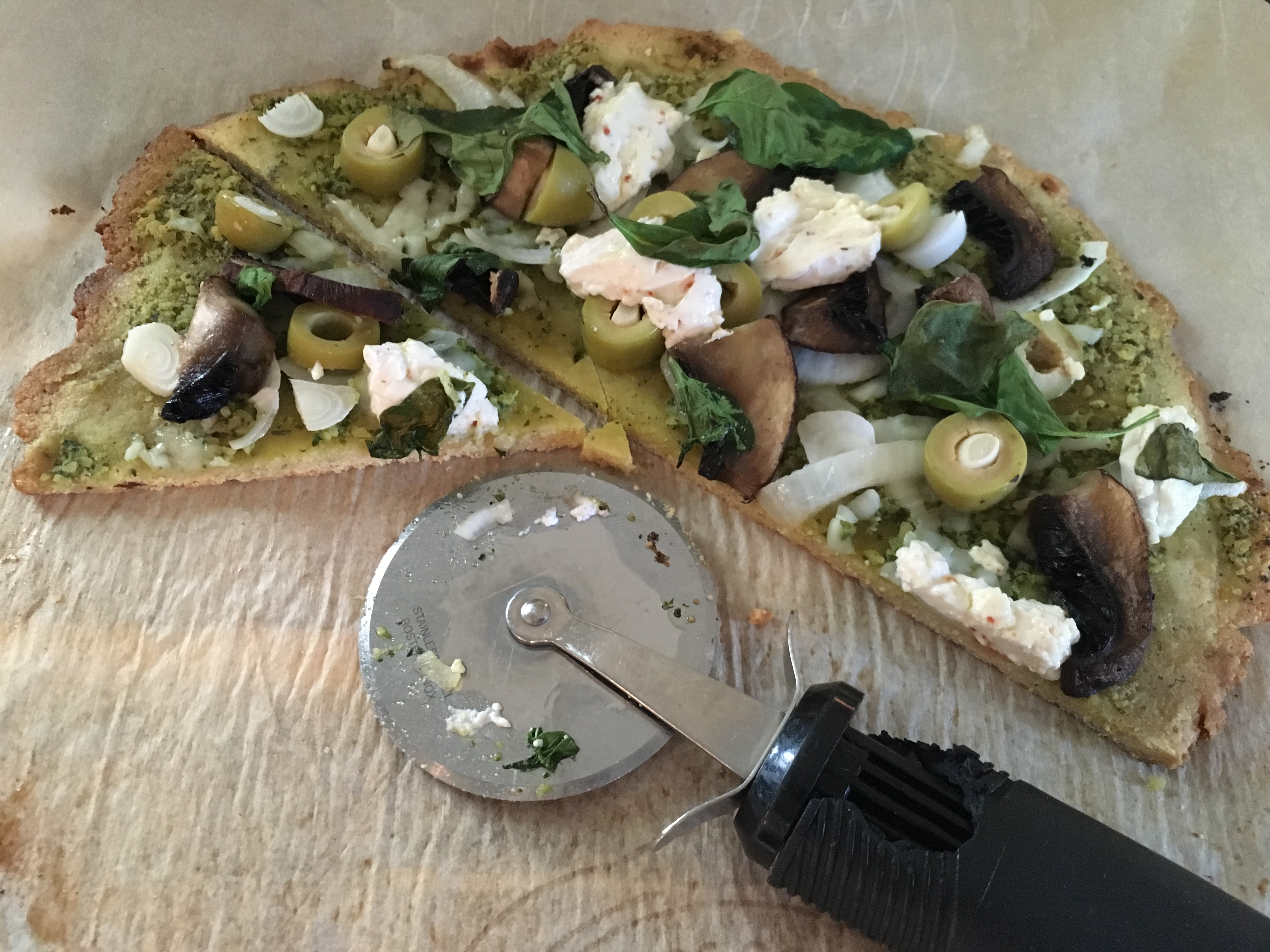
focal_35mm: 29
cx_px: 635
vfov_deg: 48.2
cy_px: 476
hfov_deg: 61.7
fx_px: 1064
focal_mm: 4.15
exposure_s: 1/15
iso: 320
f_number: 2.2
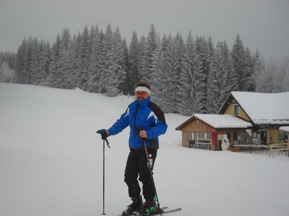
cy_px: 123
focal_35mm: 47
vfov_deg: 30.8
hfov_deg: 40.4
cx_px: 140
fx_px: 392
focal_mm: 6.72
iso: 64
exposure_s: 1/141
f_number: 5.5
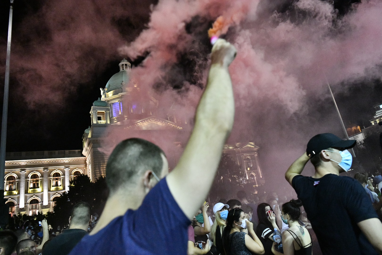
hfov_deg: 73.7
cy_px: 128
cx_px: 191
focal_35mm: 24
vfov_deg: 53.1
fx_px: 255
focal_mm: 24
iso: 12800
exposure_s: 1/320
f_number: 3.5
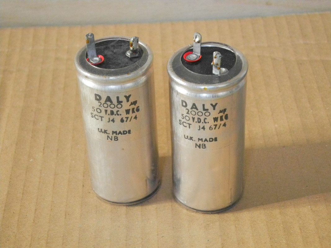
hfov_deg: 23.0
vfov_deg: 17.4
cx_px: 166
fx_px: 813
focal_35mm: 85
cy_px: 124
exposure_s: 1/60
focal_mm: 18.1
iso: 800
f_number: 4
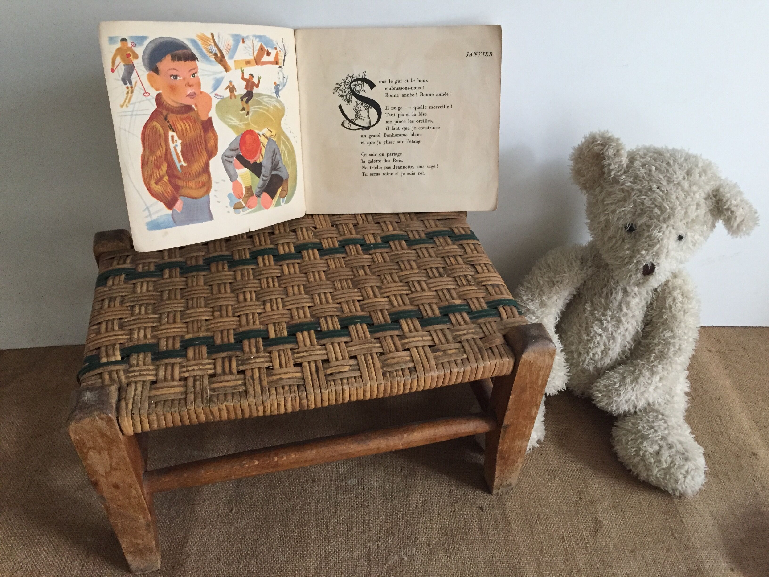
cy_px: 288
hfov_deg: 61.7
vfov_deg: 48.2
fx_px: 644
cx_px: 384
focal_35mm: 29
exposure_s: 1/20
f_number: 2.2
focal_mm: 4.15
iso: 250
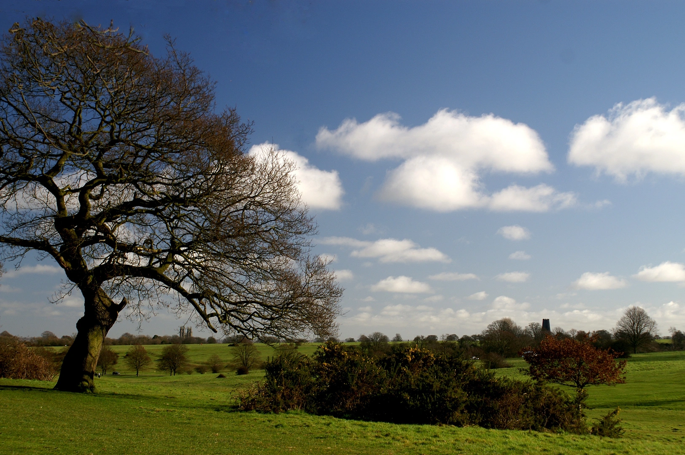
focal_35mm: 60
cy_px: 228
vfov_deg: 22.6
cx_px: 342
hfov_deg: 33.4
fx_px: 1141
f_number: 7.1
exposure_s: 1/80
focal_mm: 40
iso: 100
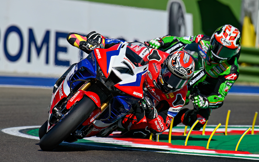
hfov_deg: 3.7
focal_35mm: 572
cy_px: 84
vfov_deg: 2.3
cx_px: 130
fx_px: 4038
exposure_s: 1/1250
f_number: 8
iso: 180
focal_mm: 560
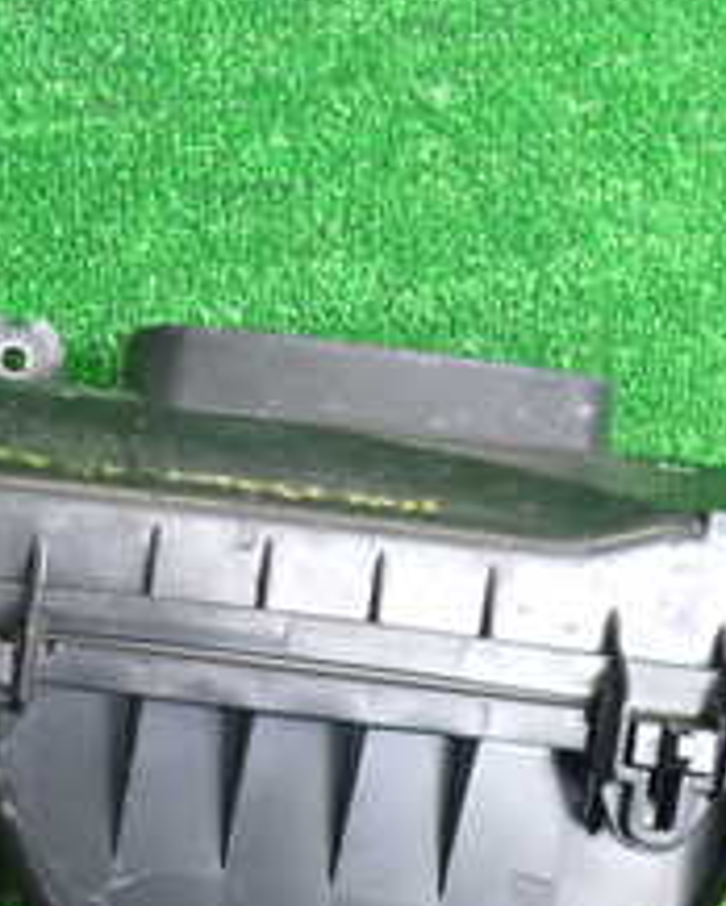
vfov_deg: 23.4
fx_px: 2172
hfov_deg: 18.4
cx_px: -33
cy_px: 605
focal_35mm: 81
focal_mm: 5.4
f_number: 2.3
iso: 1000
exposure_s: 1/250
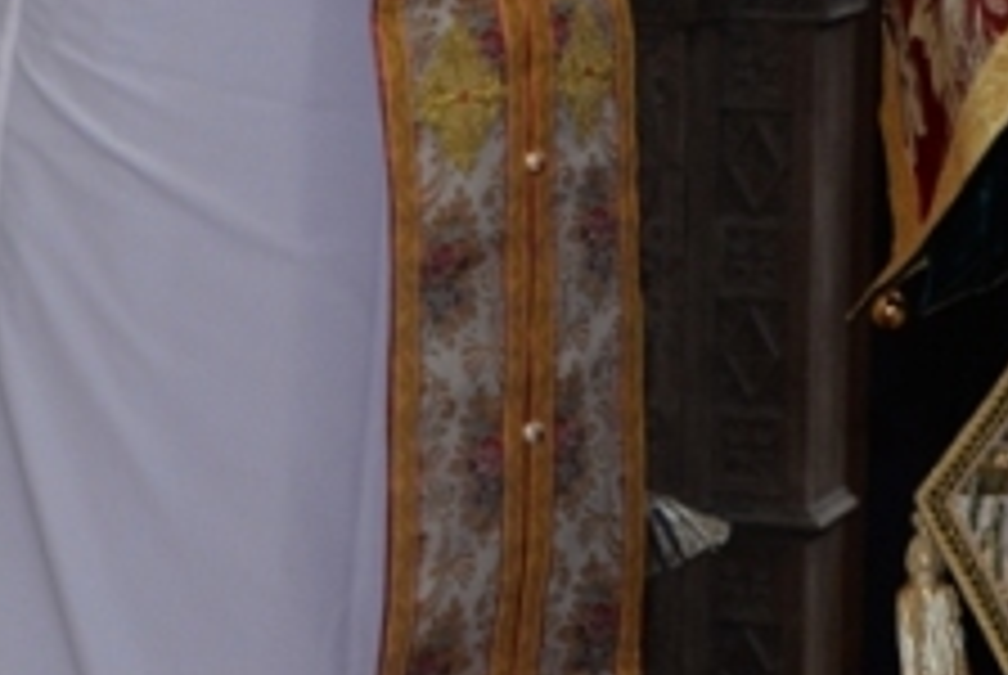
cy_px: -385
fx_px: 7794
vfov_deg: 4.9
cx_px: 522
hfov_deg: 7.4
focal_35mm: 278
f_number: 5.6
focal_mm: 65
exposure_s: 1/80
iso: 1000
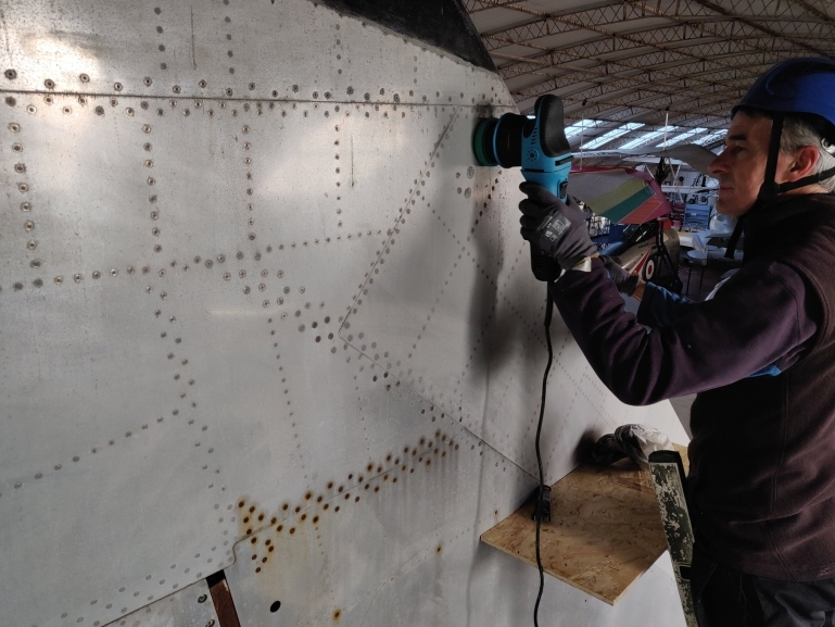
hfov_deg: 67.3
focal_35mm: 26
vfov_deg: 53.1
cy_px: 314
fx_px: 627
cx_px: 428
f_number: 1.7
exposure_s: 1/100
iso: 125
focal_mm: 4.25
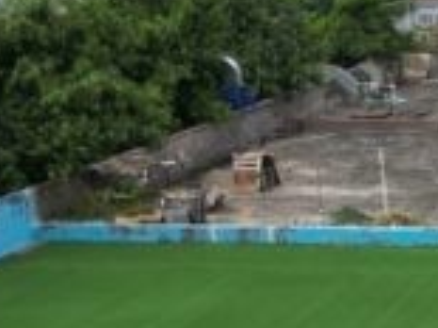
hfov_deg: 11.6
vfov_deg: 8.8
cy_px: 659
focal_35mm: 159
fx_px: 2010
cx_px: 771
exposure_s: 1/3000
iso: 150
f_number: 1.7
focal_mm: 6.72
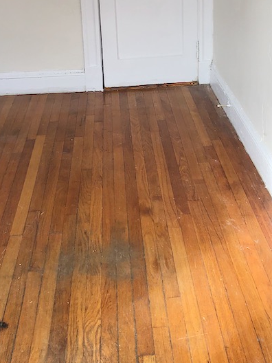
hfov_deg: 27.5
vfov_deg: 34.9
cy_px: 67
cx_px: 162
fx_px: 555
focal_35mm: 53
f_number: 1.8
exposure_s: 1/120
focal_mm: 4
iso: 32
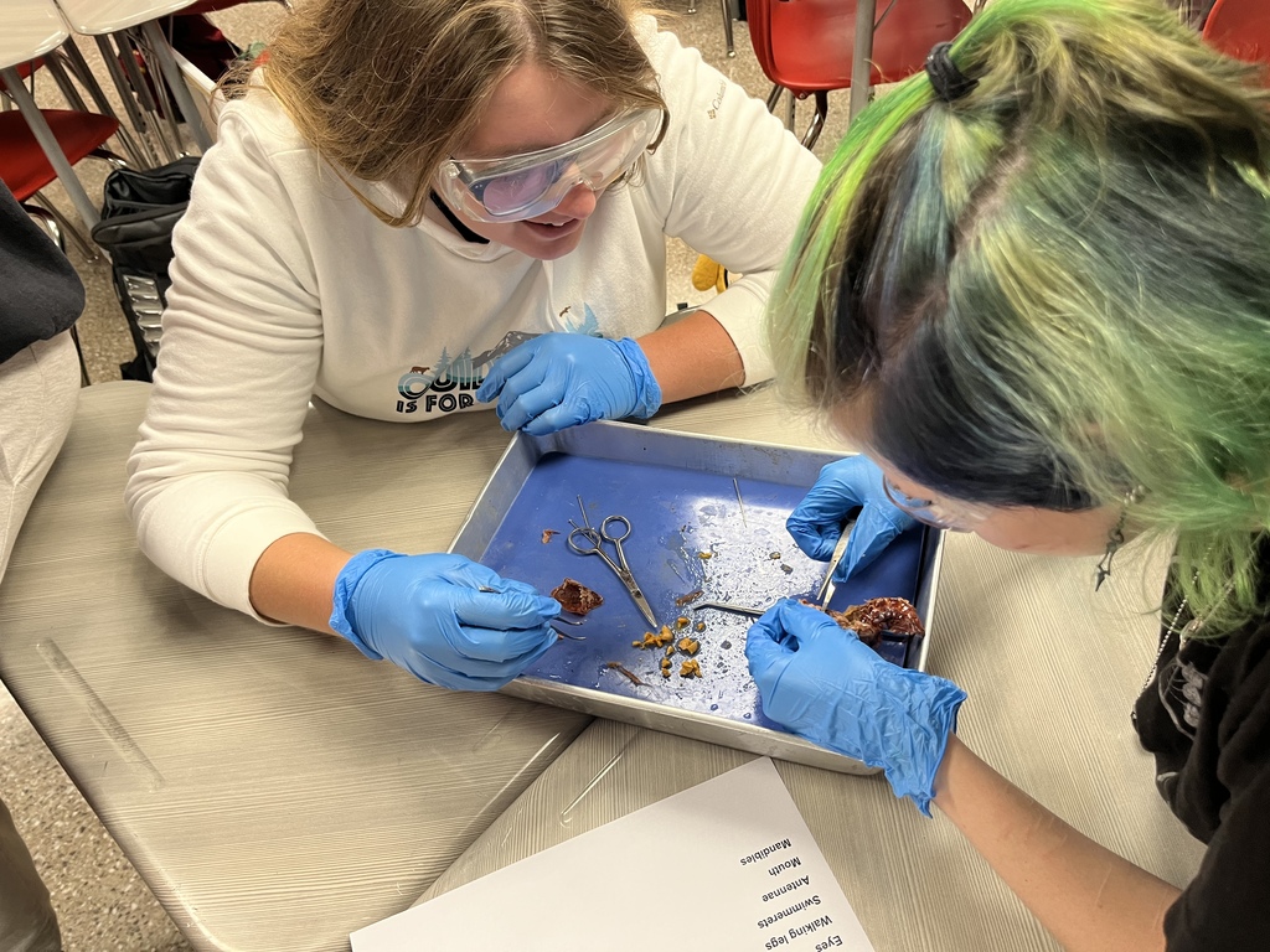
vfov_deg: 53.1
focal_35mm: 26
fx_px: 954
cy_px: 476
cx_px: 635
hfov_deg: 67.3
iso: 125
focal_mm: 5.1
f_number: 1.6
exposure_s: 1/60
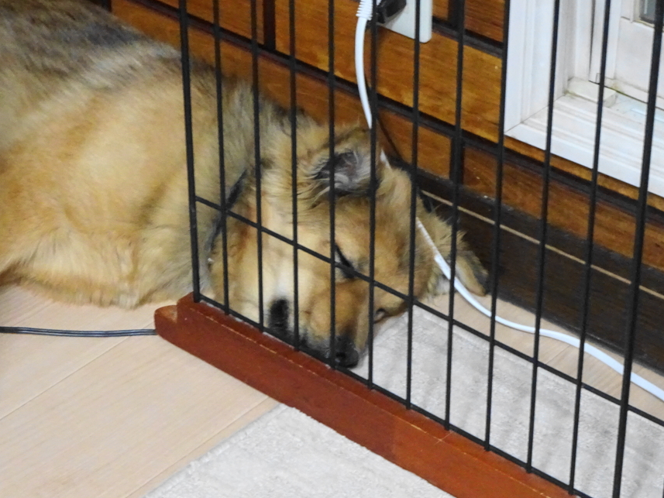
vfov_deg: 14.1
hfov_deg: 18.7
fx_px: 2014
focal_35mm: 105
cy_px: 187
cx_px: 227
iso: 1000
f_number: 5
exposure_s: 1/8
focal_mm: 12.87
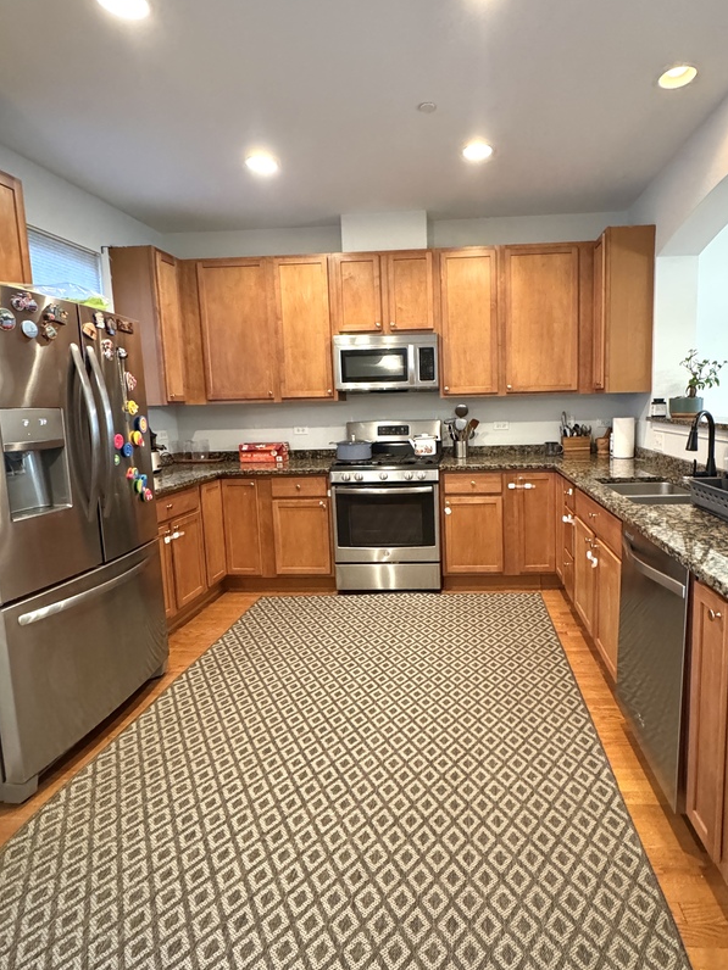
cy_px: 464
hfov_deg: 68.0
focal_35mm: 19
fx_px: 533
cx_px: 435
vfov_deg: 84.6
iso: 1250
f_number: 2.2
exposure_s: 1/60
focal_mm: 2.22
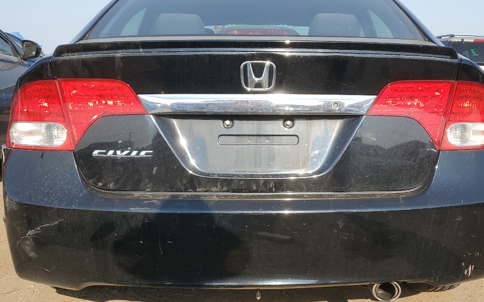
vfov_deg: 31.1
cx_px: 269
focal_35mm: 41
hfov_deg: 48.1
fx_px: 541
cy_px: 183
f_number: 1.5
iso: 50
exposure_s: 1/1667
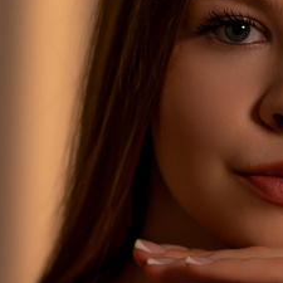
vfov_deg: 3.1
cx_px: 302
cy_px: 523
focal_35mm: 554
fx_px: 5124
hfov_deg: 3.2
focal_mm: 105
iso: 400
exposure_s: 1/400
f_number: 1.6
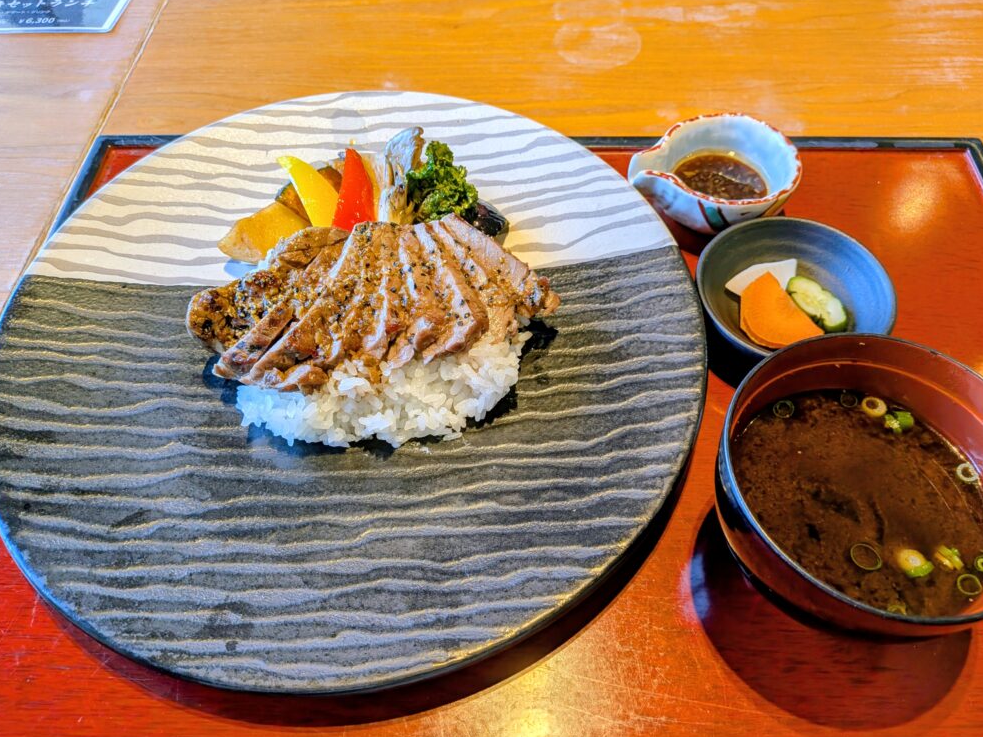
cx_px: 489
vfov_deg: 54.9
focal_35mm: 25
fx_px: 710
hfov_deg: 69.4
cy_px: 381
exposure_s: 1/467
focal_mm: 4.53
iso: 28
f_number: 1.7
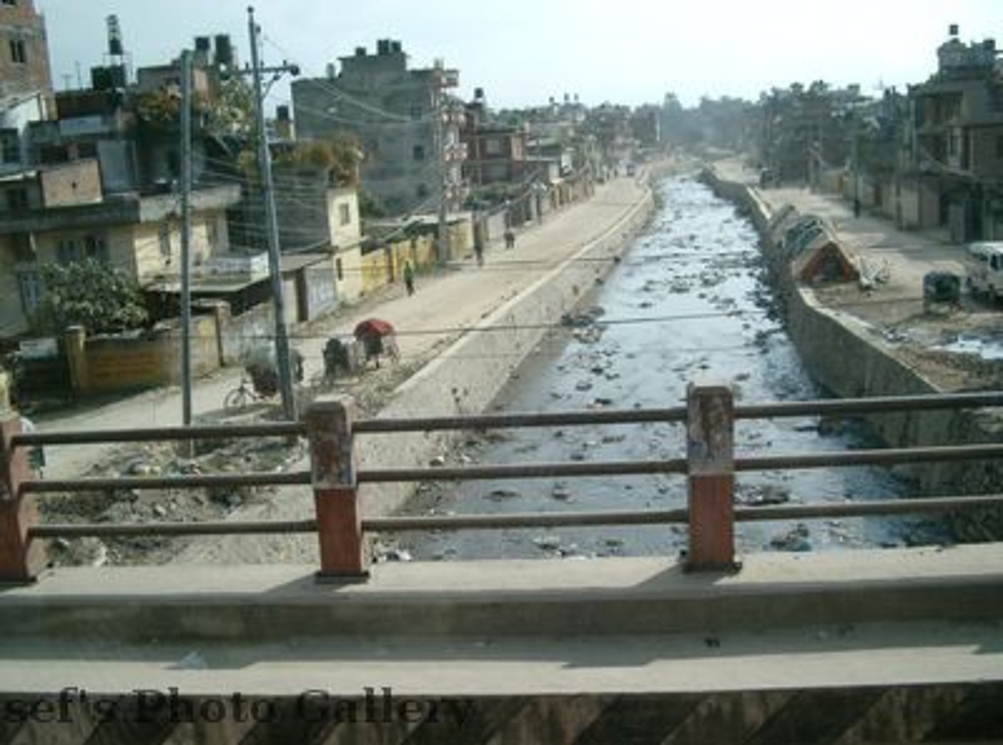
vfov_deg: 38.4
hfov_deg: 50.3
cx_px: 502
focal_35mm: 37
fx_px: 1068
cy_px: 372
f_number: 5
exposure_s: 1/640
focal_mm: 7.6
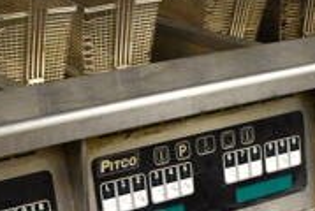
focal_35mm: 92
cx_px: 160
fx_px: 806
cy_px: 290
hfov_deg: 22.1
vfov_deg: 14.2
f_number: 3.5
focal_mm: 18
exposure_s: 1/125
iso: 2200
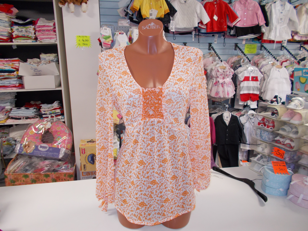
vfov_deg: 53.1
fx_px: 231
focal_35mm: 26
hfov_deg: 67.3
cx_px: 154
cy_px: 116
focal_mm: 4.6
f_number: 3.2
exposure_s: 1/25
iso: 200
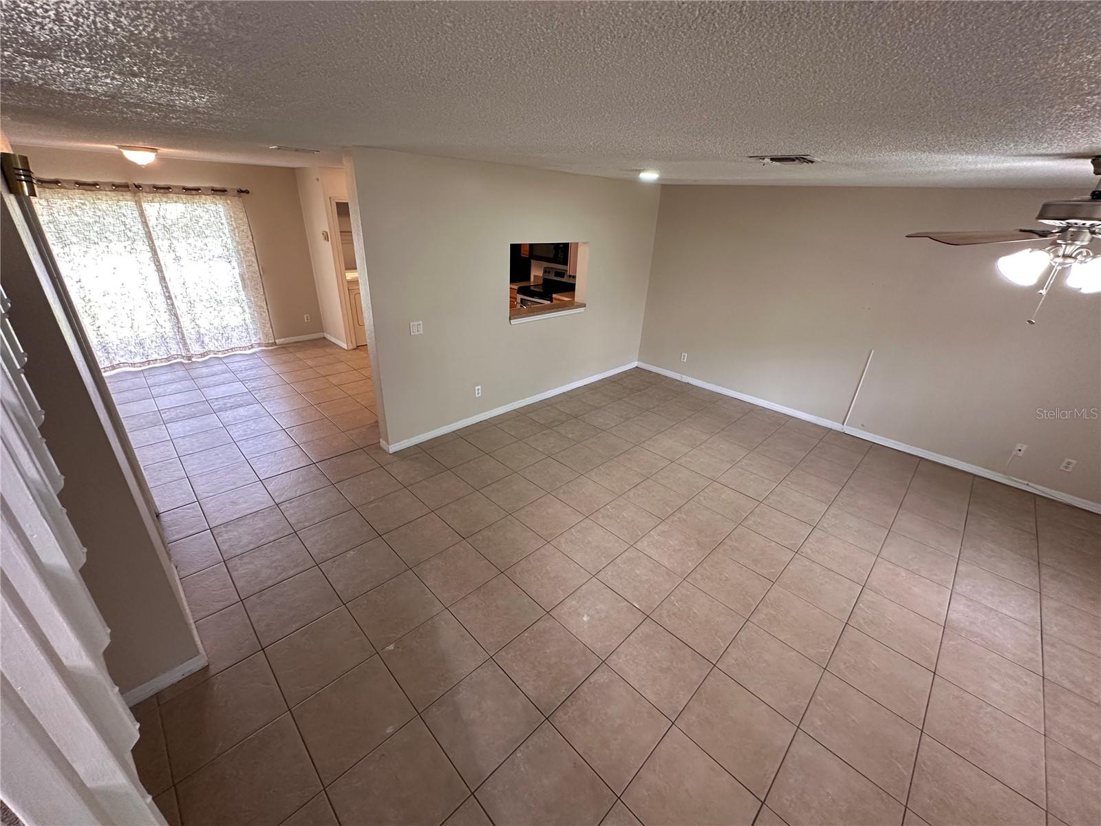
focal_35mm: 14
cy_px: 413
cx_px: 550
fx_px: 445
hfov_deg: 102.1
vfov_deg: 85.7
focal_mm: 2.22
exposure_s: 1/60
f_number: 2.2
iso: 200
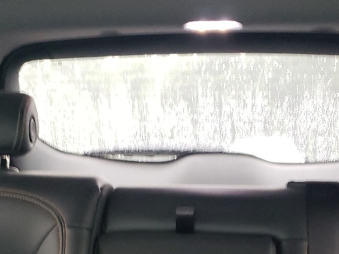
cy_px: 307
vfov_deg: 19.2
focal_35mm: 72
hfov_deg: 27.0
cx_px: 145
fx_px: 705
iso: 354
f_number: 1.5
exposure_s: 1/30
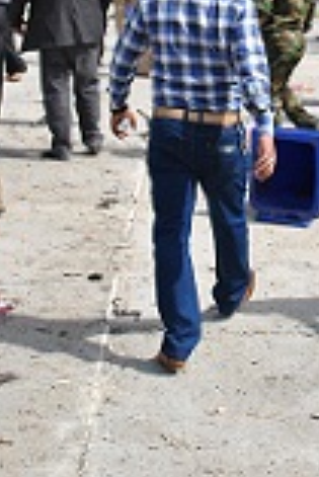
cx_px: 245
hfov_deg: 15.1
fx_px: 1194
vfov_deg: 21.8
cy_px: -5
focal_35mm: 90
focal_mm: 18
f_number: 4
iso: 400
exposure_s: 1/3200
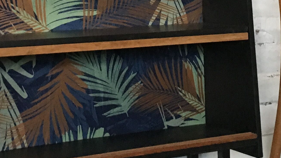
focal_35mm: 98
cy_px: -89
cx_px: 146
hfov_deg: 21.8
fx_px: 730
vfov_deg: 11.7
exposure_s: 1/17
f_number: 2.2
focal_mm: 4.15
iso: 400
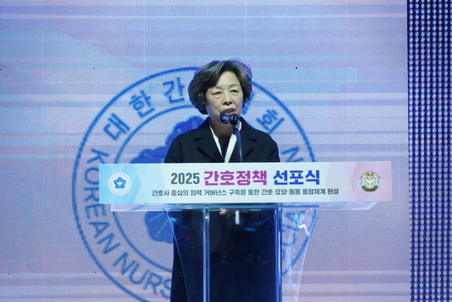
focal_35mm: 240
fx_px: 3015
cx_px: 226
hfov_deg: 8.6
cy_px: 151
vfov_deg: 5.7
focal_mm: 240
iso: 8000
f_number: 10
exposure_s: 1/200
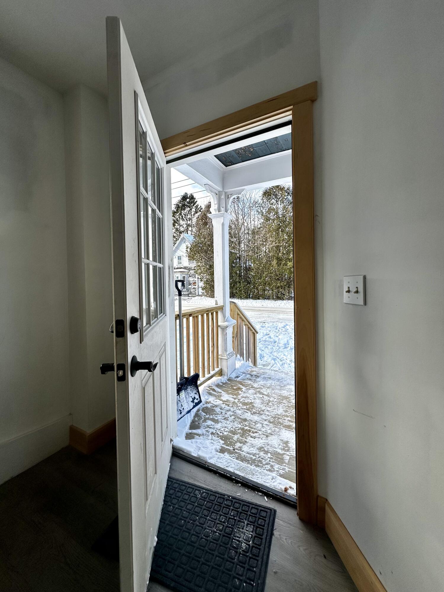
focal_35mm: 14
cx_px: 222
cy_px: 296
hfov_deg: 85.7
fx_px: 239
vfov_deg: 102.1
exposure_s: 1/359
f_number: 2.2
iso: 40
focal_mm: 2.22
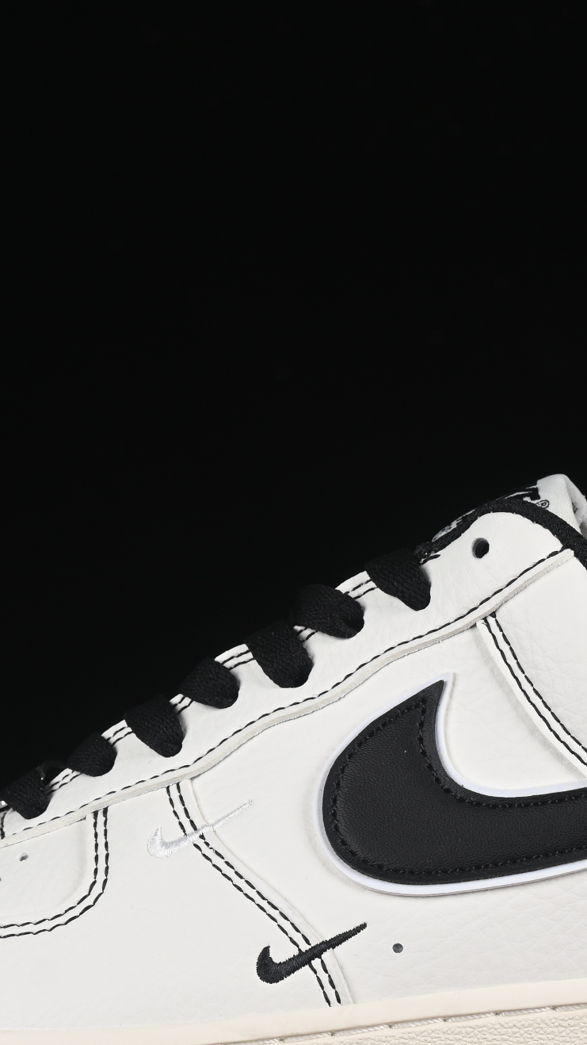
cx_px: 368
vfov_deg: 12.9
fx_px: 4595
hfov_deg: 7.3
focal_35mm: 166
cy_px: 726
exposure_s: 1/80
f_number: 8
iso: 160
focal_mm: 50
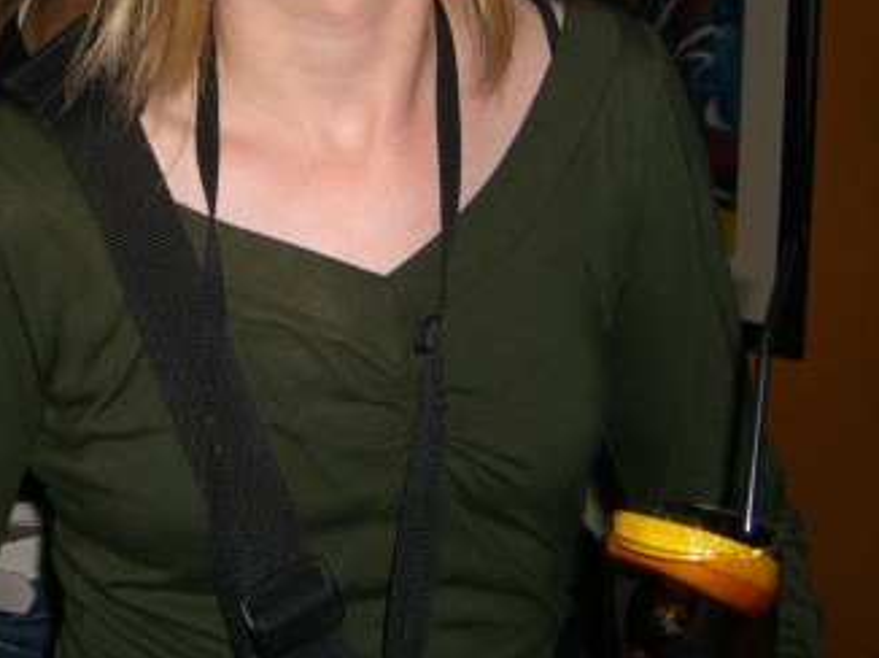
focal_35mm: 70
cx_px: 224
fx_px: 1776
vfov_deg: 20.5
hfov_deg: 27.4
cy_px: 59
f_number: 2.8
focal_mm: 7.9
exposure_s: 1/60
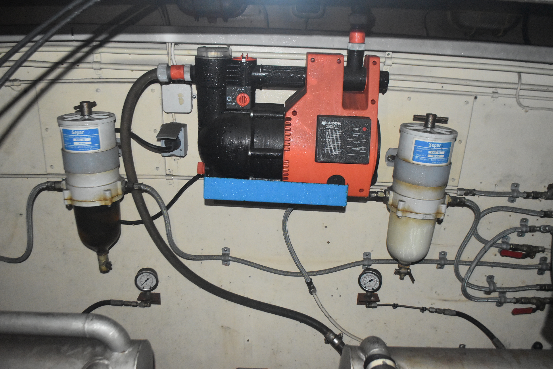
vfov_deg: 43.7
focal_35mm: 30
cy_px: 184
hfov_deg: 61.9
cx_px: 276
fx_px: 461
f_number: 3.8
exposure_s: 1/60
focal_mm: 20
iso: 6400
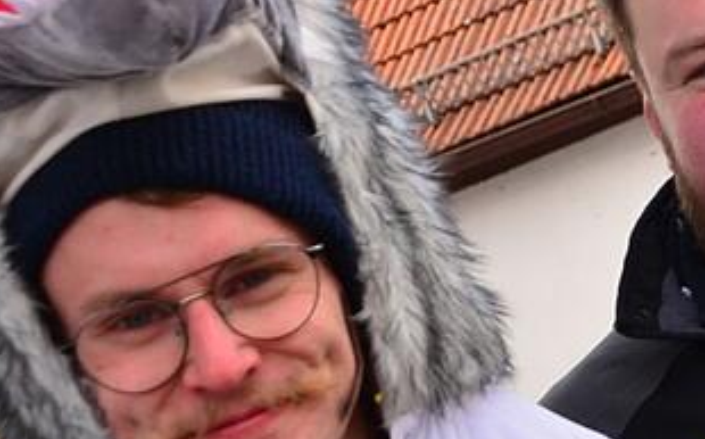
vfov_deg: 9.1
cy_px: 223
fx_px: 2759
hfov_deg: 13.9
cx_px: 962
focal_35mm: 144
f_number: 5.6
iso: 400
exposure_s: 1/320
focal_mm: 27
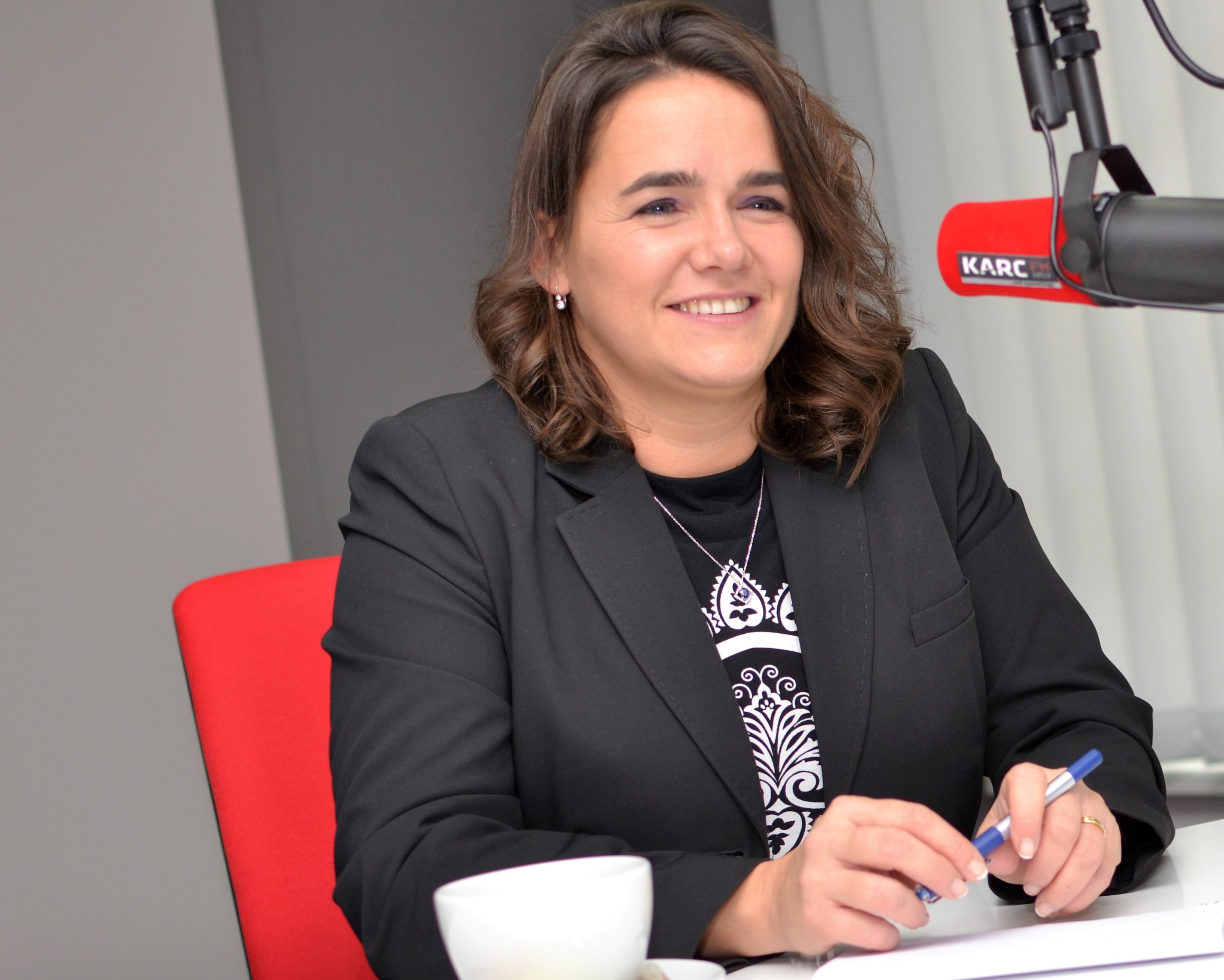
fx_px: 2158
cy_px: 490
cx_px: 673
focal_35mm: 60
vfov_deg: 25.6
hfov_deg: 31.6
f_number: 2.8
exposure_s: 1/200
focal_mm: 35
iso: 200
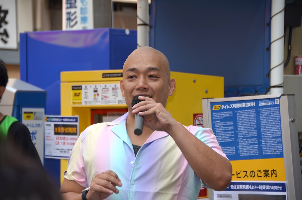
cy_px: 100
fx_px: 1532
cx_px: 151
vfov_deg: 7.5
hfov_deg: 11.3
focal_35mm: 183
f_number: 6.3
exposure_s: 1/200
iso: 100
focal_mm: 122
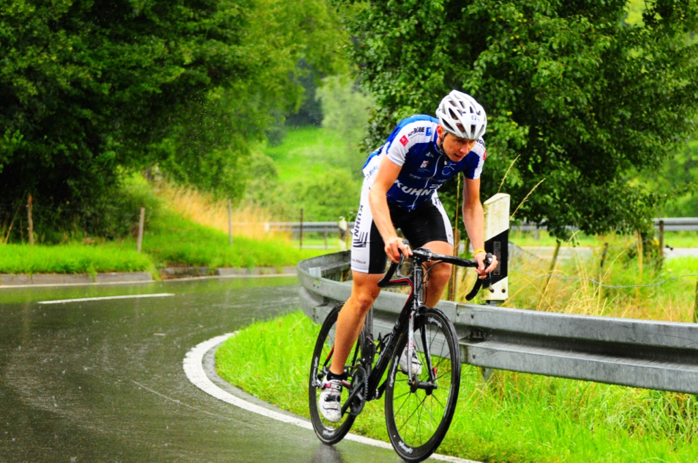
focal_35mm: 128
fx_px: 2469
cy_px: 232
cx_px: 349
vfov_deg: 10.7
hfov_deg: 16.1
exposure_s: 1/640
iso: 1600
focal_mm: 85
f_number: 4.5
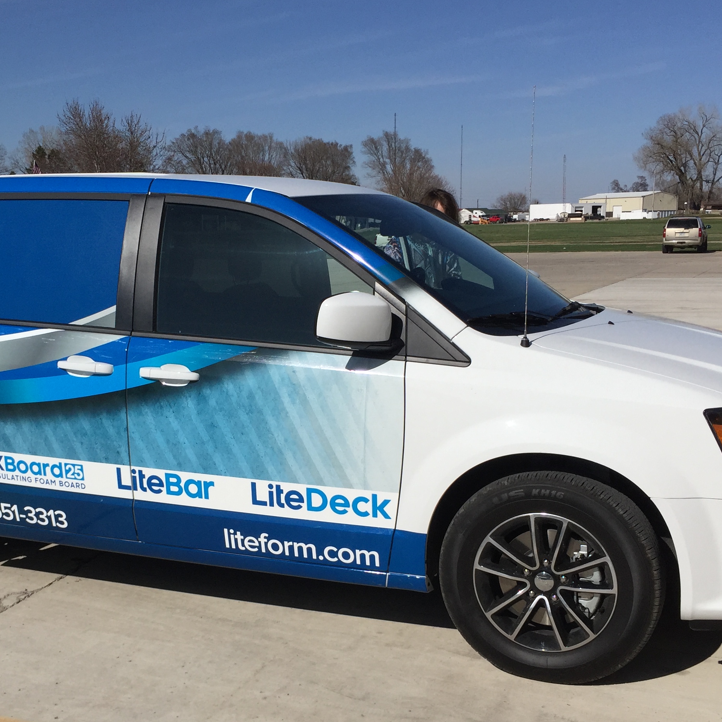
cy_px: 435
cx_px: 291
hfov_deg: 37.4
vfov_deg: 37.4
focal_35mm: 45
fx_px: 1062
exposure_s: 1/5650
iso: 32
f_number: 2.2
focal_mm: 4.15
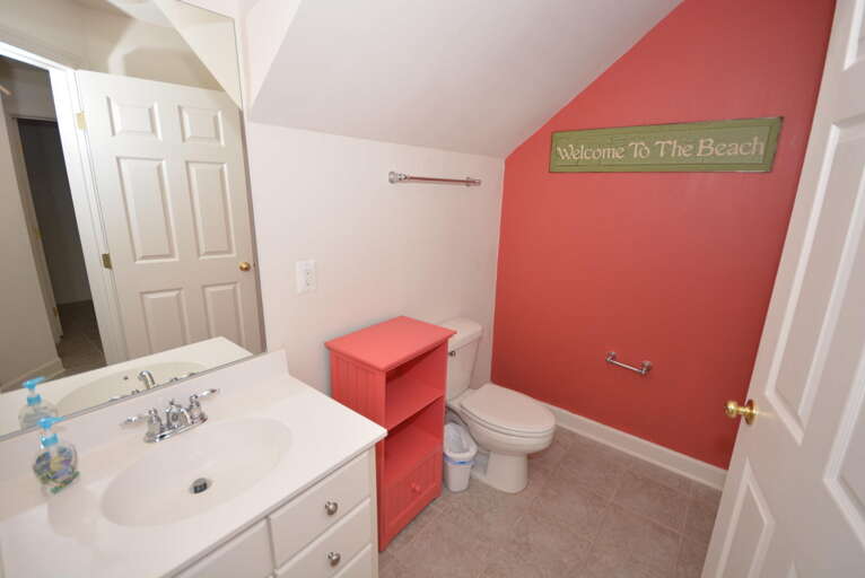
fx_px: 361
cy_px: 289
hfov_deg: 100.3
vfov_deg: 77.4
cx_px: 432
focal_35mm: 15
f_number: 5
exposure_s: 1/60
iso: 250
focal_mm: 10
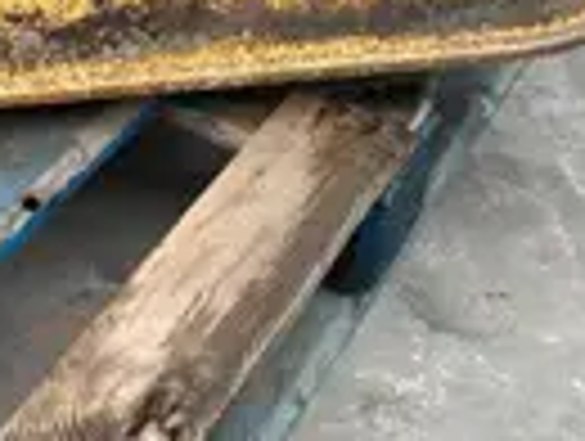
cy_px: -45
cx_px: -112
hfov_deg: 19.3
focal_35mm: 96
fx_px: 1625
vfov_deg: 15.1
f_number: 1.5
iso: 40
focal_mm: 5.7
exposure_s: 1/290
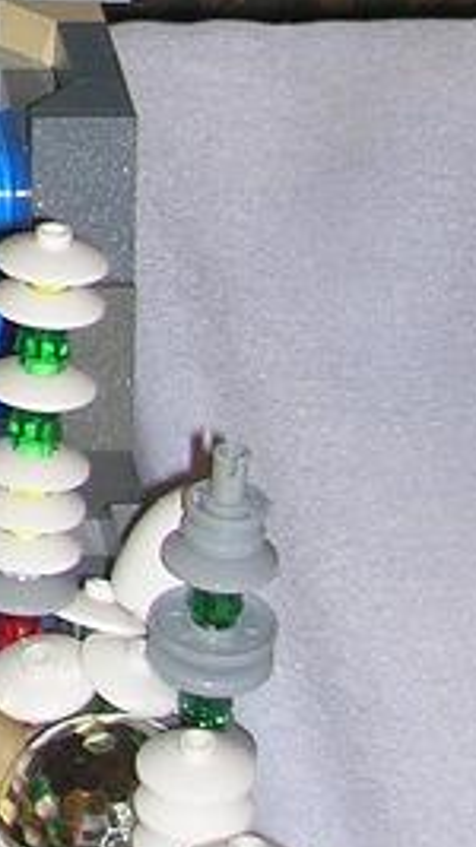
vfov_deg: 8.1
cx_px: -1006
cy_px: -311
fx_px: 5929
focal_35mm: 264
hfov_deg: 4.4
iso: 50
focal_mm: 8.4
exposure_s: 1/60.1
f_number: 3.3
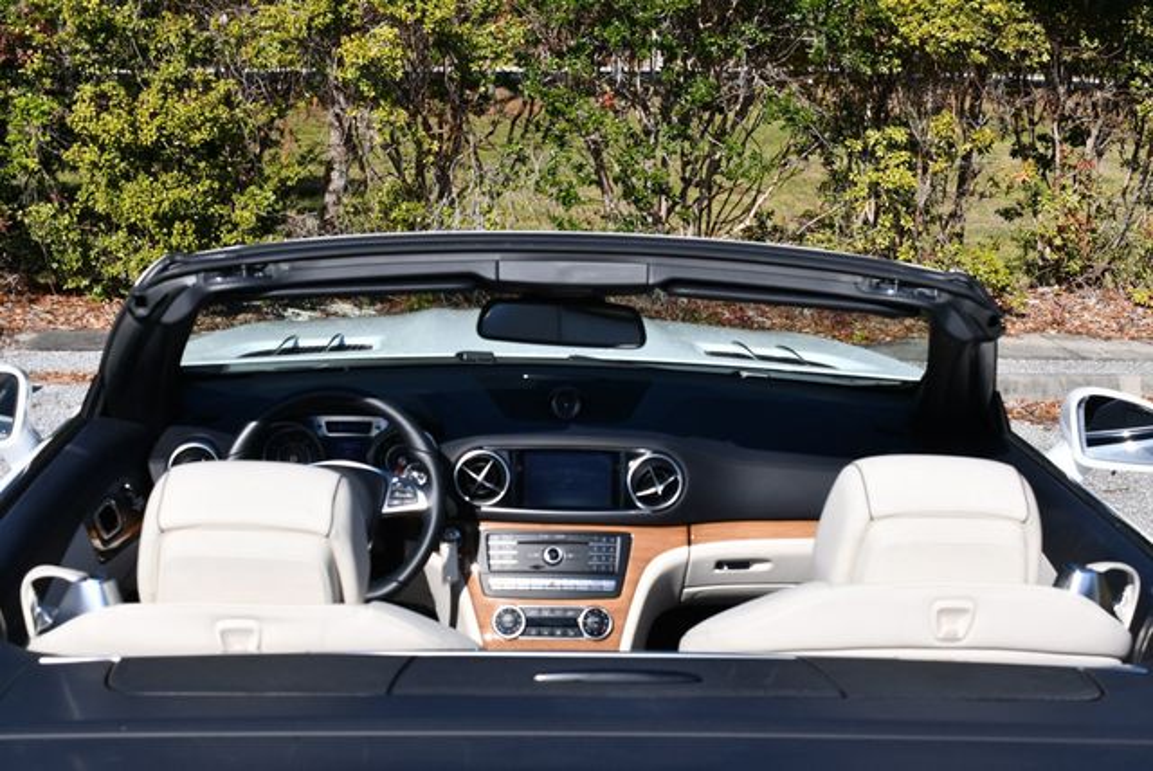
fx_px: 1731
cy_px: 386
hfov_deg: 36.8
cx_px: 576
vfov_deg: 25.1
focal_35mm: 54
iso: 100
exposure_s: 1/320
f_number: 9
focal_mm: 27
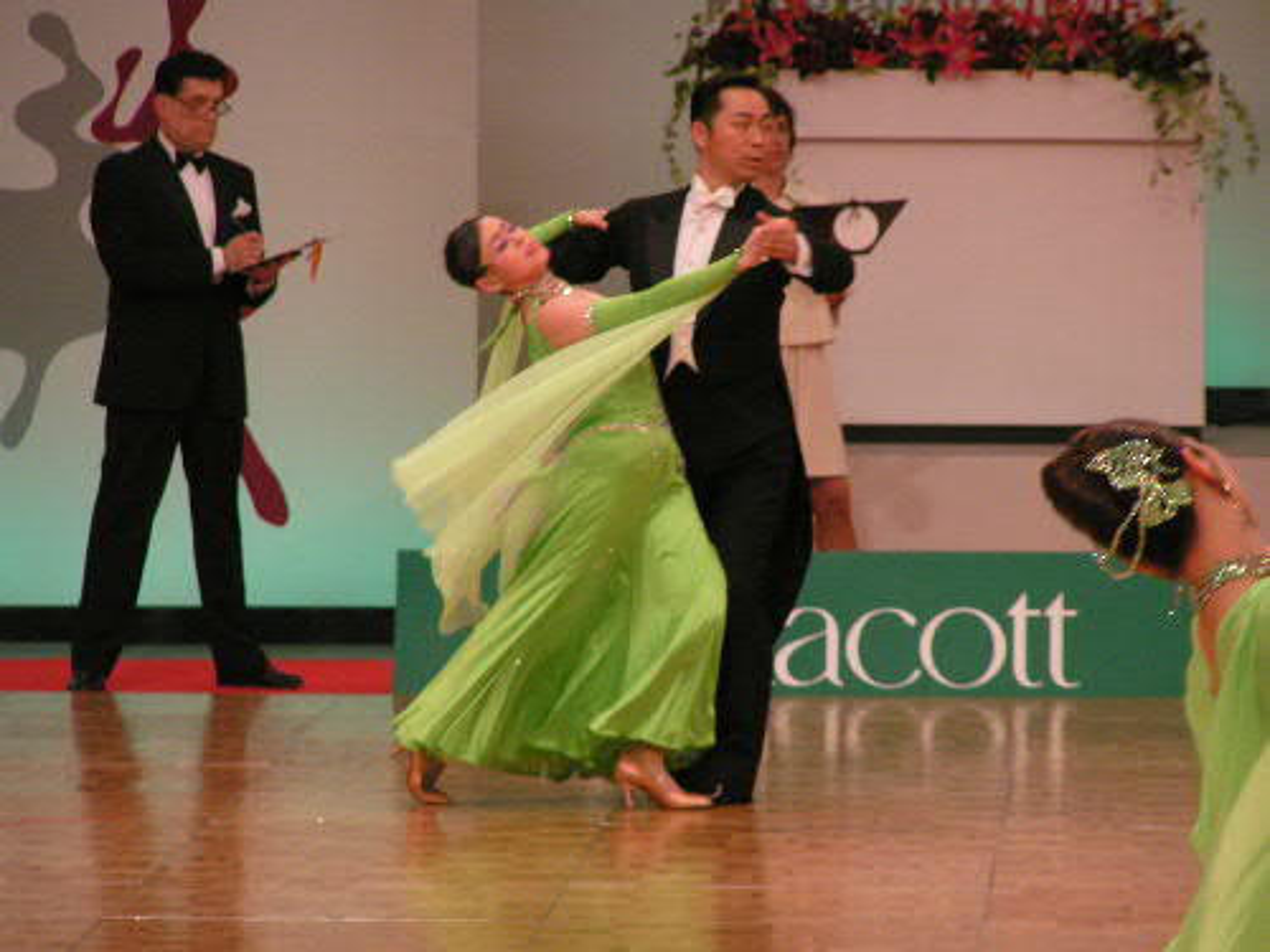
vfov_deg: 4.8
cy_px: 476
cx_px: 635
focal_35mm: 311
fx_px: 11410
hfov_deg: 6.4
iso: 200
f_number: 3.5
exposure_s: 1/125
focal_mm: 47.6
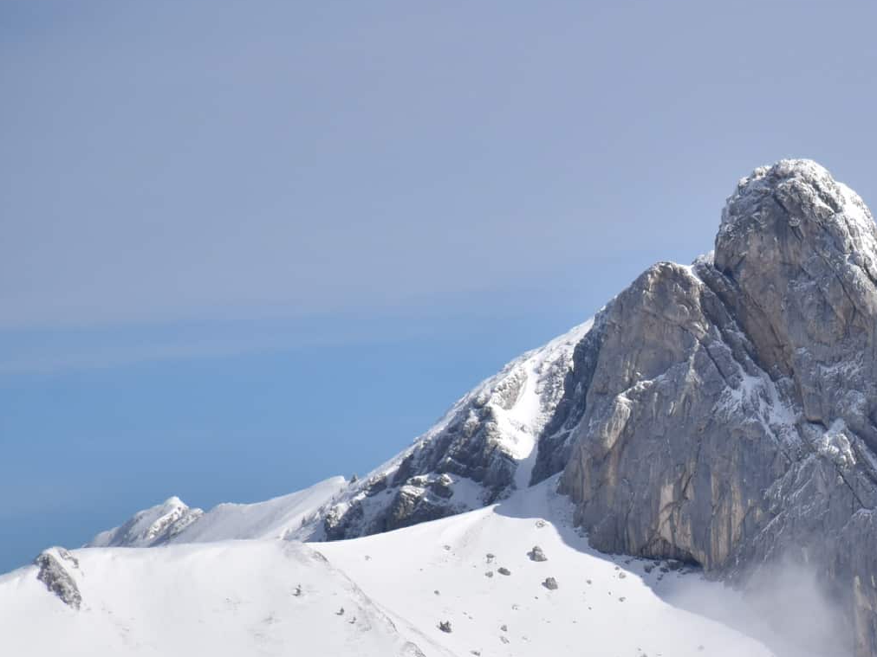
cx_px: 844
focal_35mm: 460
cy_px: 486
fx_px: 11654
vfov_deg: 3.2
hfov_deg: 4.3
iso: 200
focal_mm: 140
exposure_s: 1/2500
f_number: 6.3
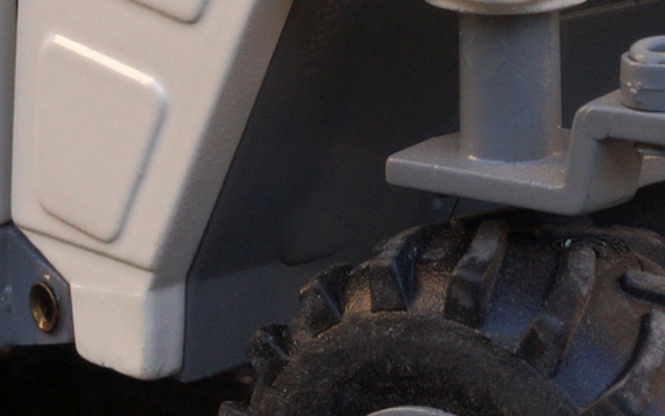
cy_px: -130
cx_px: 363
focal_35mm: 172
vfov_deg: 7.5
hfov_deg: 12.2
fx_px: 3118
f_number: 18
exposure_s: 1/60
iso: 250
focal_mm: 28
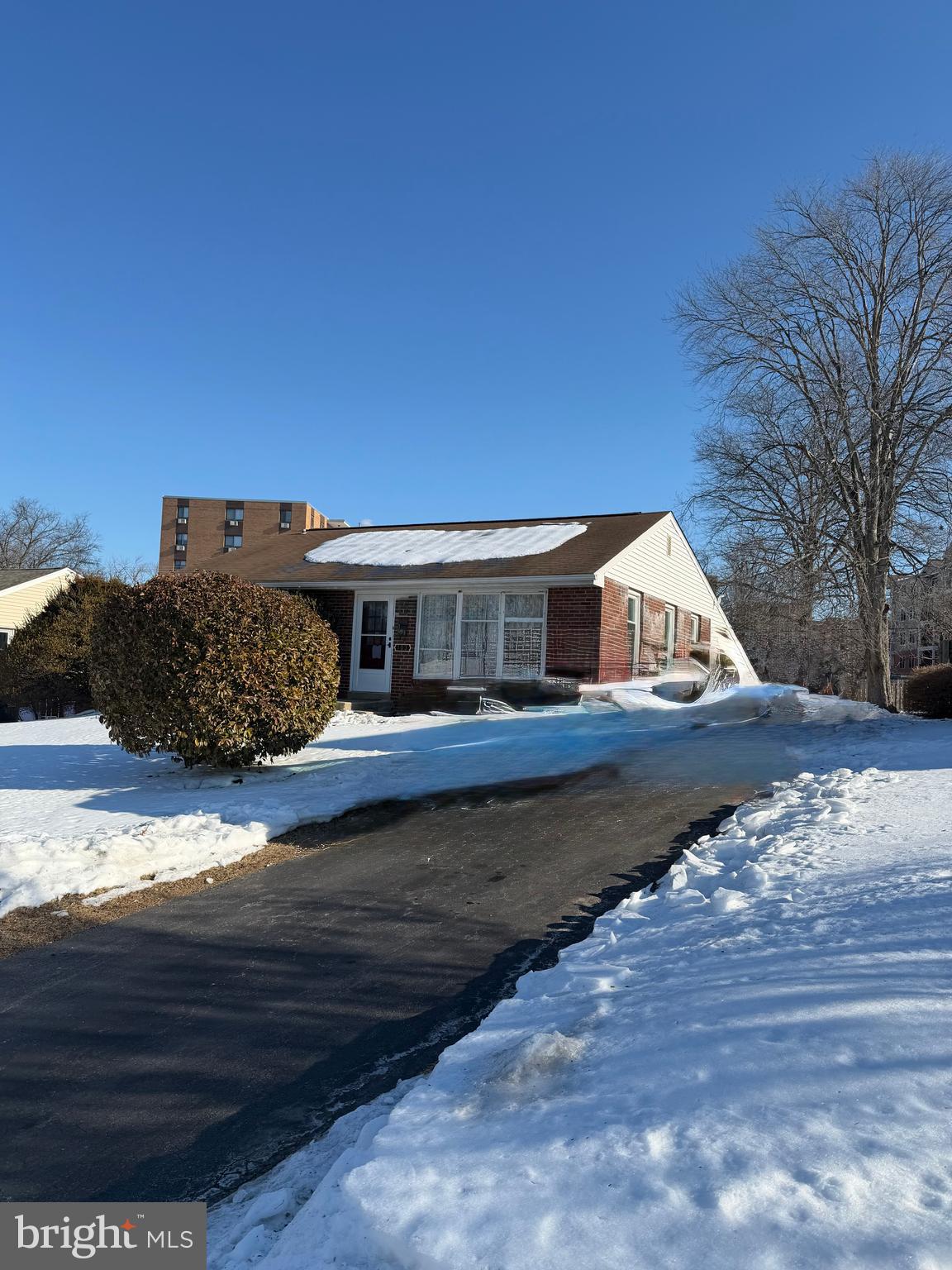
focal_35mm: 24
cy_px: 635
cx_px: 476
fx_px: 880
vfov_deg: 71.6
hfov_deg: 56.8
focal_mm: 6.76
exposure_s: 1/4167
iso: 80
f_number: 1.78
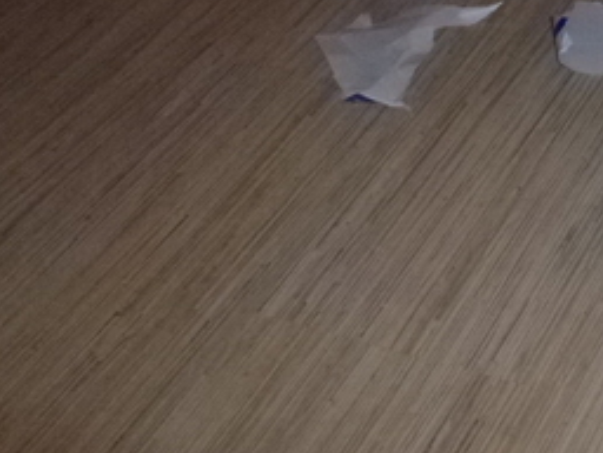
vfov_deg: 18.0
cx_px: 855
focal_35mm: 78
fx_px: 1359
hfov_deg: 21.7
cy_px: -80
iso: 400
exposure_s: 1/60
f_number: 3.1
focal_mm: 4.5
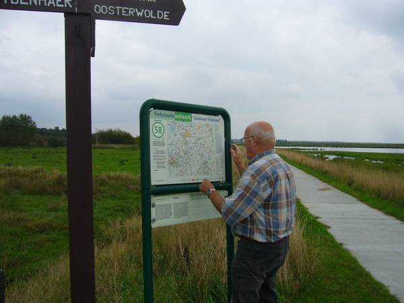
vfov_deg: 40.7
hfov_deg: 52.6
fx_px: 408
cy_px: 152
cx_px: 202
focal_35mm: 35
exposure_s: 1/400
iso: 100
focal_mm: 5.8
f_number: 5.6
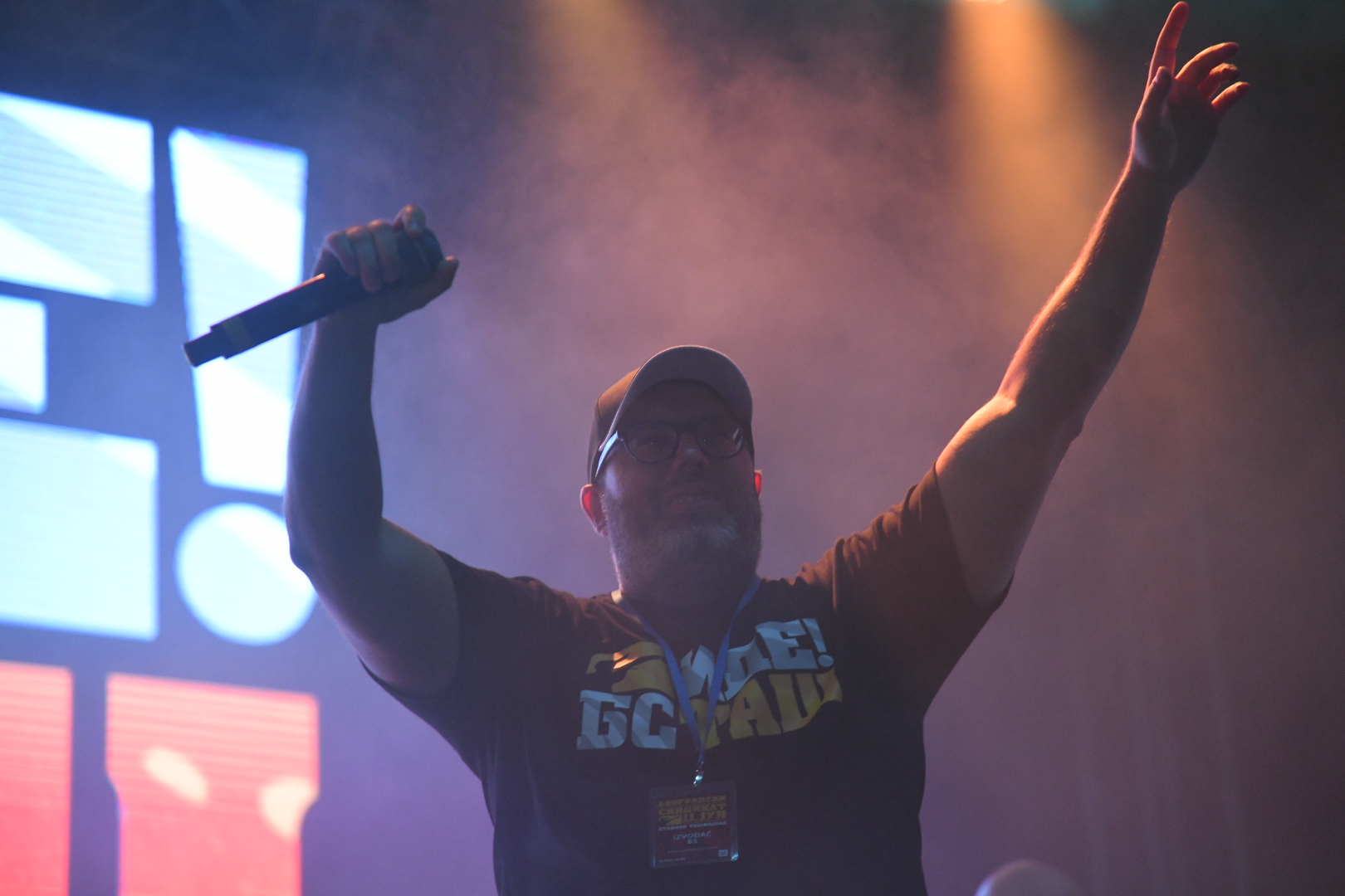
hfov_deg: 17.1
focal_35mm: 120
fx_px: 4483
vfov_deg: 11.4
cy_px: 448
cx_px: 672
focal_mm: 120
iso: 4000
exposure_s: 1/250
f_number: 4
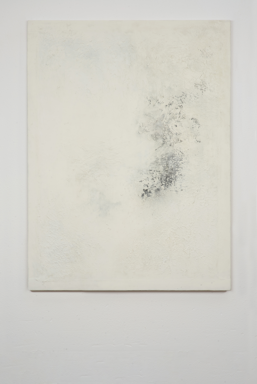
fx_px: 909
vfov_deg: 23.9
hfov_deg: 16.1
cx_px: 128
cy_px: 192
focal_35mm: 85
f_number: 16
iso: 100
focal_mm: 85
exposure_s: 1/125
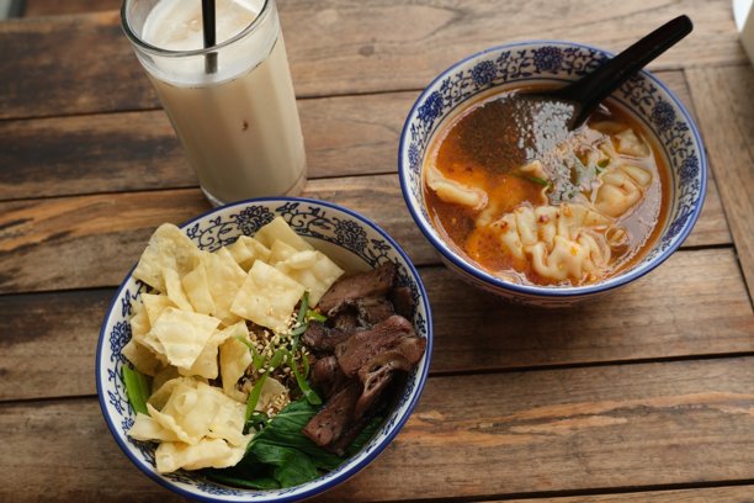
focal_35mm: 41
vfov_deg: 32.6
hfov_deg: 47.4
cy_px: 252
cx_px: 377
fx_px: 859
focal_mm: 27.1
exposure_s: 1/140
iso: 160
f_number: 5
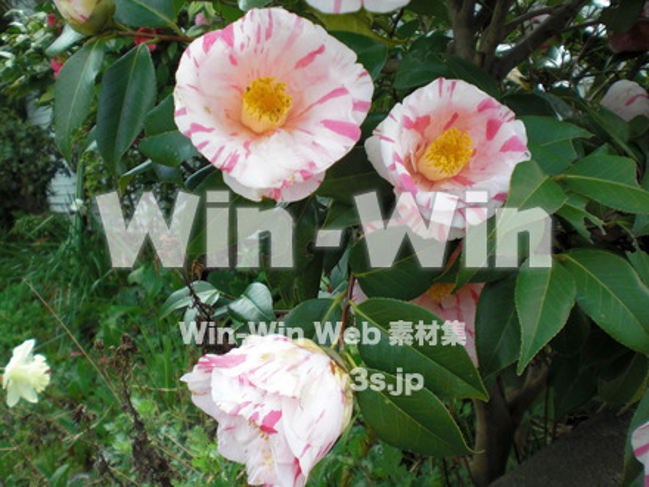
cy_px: 244
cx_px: 324
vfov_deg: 37.7
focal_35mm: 38
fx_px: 712
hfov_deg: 49.0
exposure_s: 1/200
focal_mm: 6.3
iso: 64
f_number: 3.1
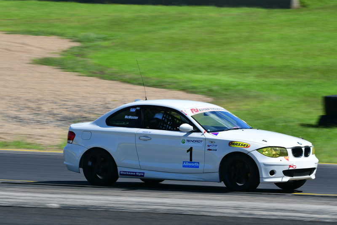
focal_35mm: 315
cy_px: 112
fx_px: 2950
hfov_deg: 6.5
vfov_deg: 4.4
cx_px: 168
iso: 200
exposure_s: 1/250
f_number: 11
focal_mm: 210
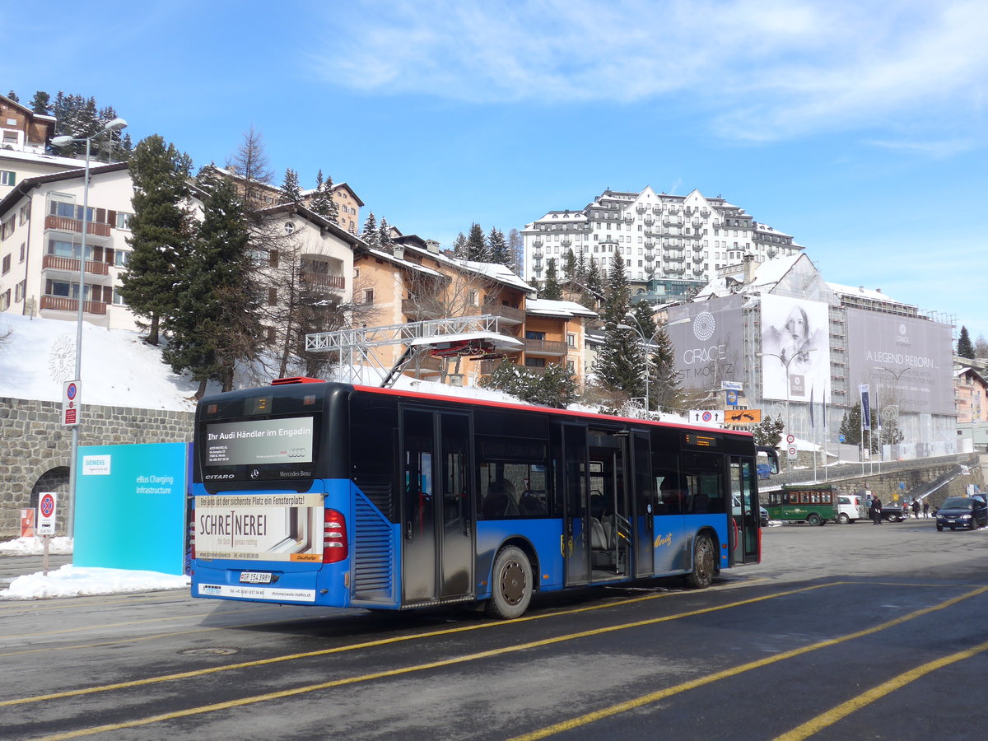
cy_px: 370
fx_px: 1113
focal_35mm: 39
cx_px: 494
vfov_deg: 36.8
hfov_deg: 47.9
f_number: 2.8
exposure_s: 1/1300
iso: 80
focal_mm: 8
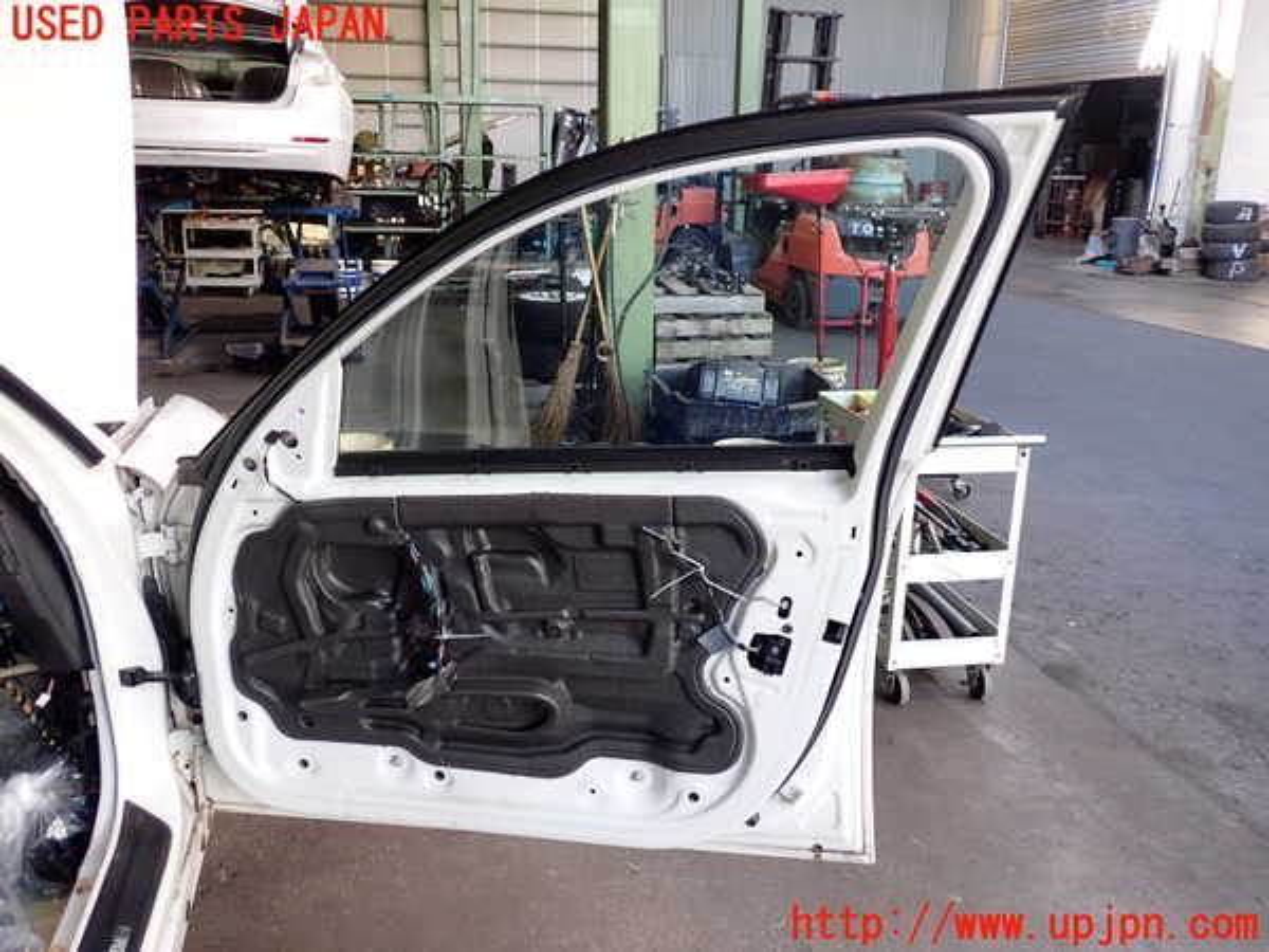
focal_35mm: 30
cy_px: 476
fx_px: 1100
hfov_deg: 60.0
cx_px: 634
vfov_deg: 46.8
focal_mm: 5.4
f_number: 2.3
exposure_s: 1/100
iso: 200
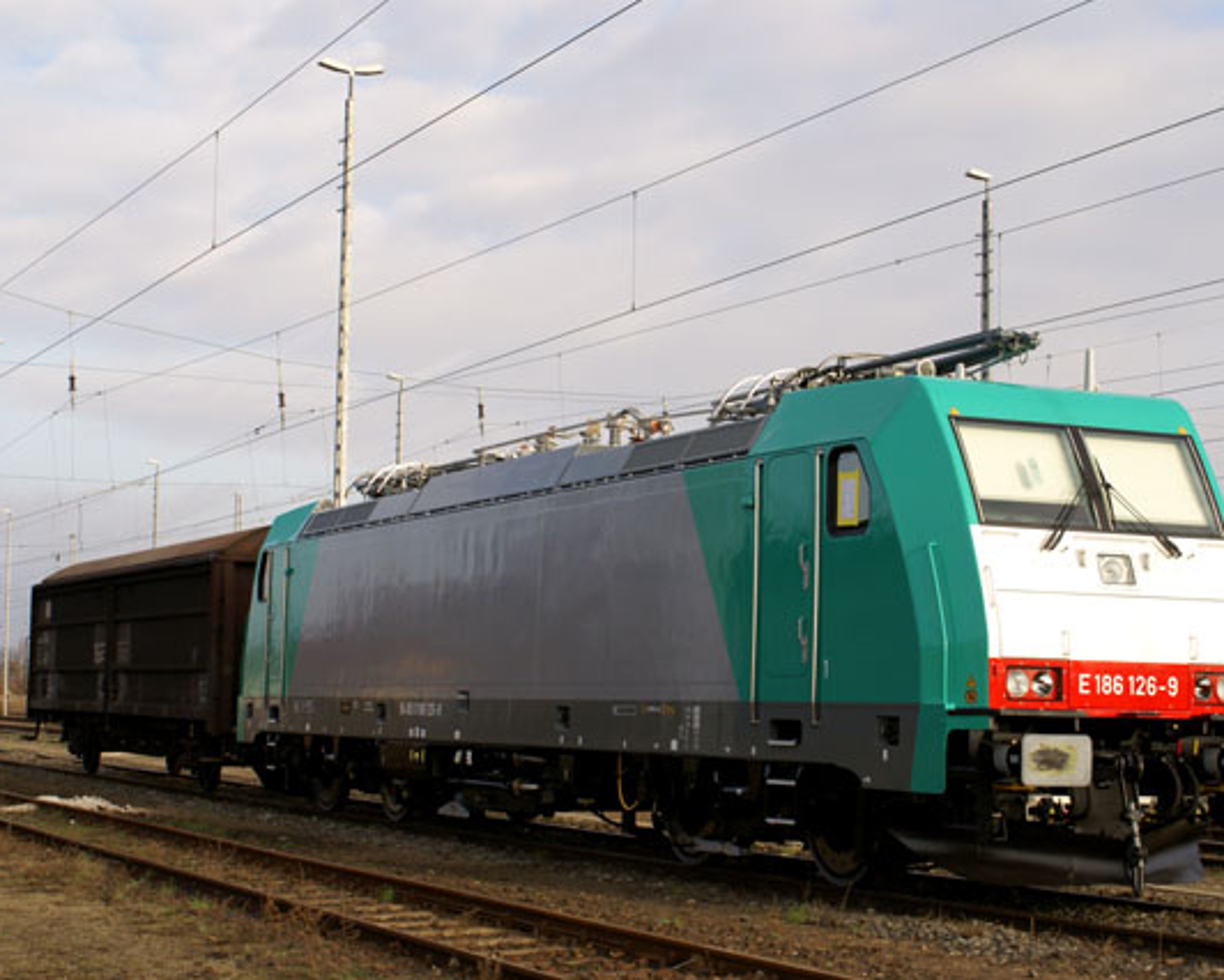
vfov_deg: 25.6
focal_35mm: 60
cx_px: 675
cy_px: 492
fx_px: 2159
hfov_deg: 31.6
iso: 200
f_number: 9
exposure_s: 1/200
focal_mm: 35
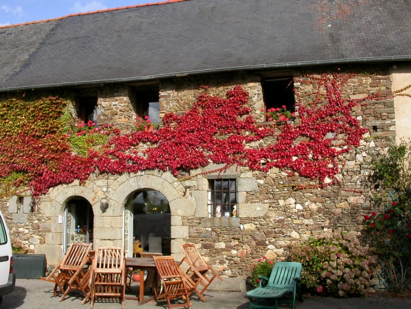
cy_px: 154
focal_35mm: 38
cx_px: 206
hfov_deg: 49.0
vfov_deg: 37.7
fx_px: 451
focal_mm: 7.85
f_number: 6.7
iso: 100
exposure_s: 1/274
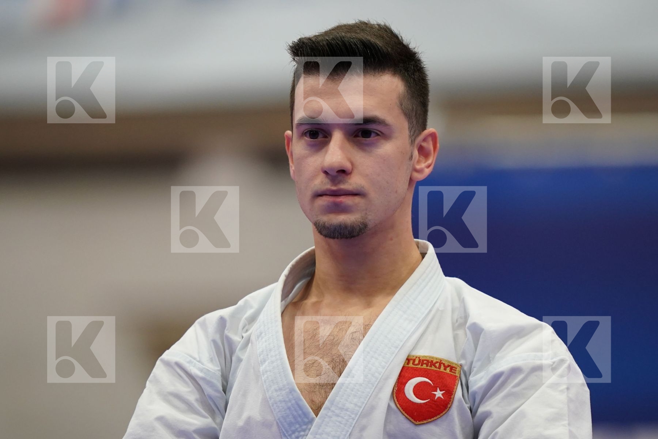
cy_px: 220
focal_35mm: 600
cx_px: 329
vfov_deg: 2.3
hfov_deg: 3.4
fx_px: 10966
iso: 1600
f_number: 2.8
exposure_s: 1/500
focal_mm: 400
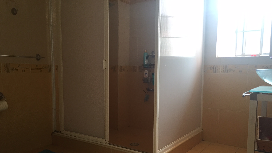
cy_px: 96
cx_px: 137
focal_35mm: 33
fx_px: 238
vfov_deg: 35.4
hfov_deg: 59.5
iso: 50
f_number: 2.2
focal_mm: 4.15
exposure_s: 1/30
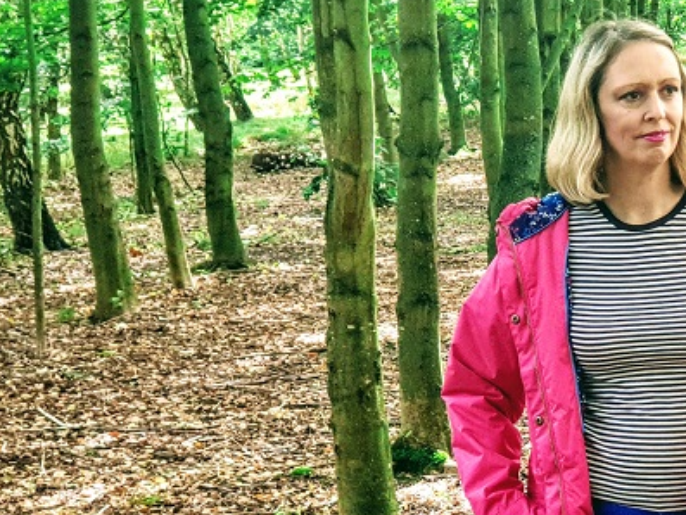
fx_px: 2597
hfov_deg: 14.7
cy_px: 306
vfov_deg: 11.3
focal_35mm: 131
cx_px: 745
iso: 64
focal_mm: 6
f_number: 2.4
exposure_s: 1/33
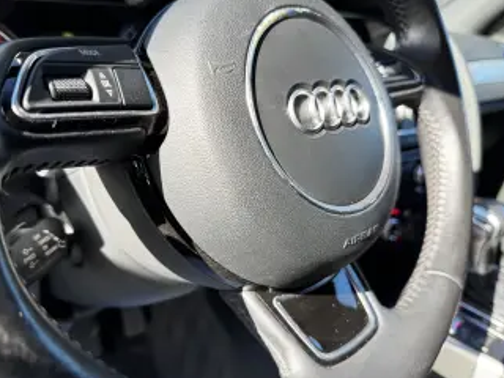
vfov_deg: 51.3
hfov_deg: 65.2
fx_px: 393
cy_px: 209
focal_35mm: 27
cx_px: 232
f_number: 1.78
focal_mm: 6.76
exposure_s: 1/343
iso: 80
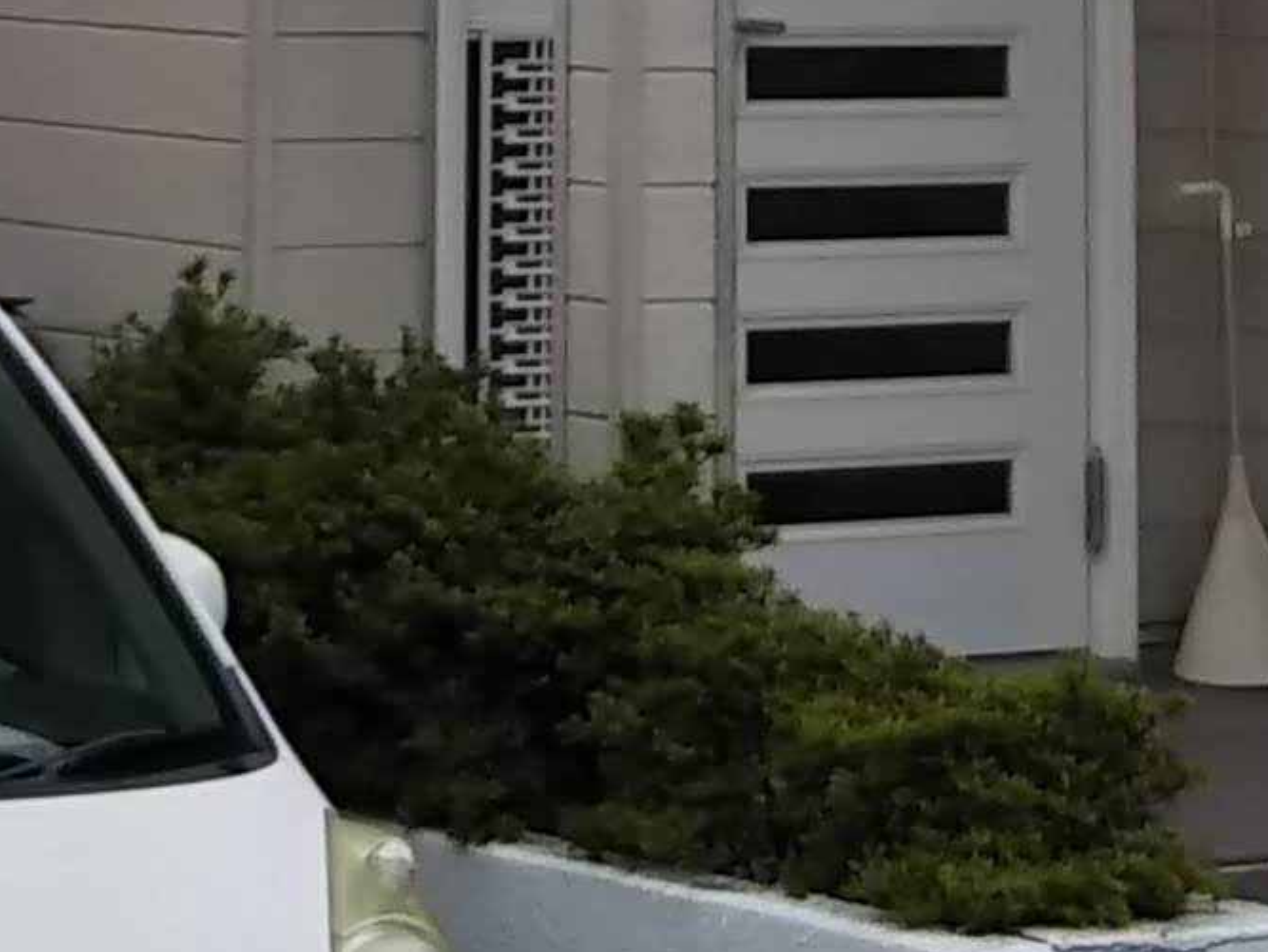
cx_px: 105
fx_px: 6854
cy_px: -1362
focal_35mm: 187
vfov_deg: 7.4
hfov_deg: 10.5
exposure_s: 1/796
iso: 20
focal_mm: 4
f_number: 2.2
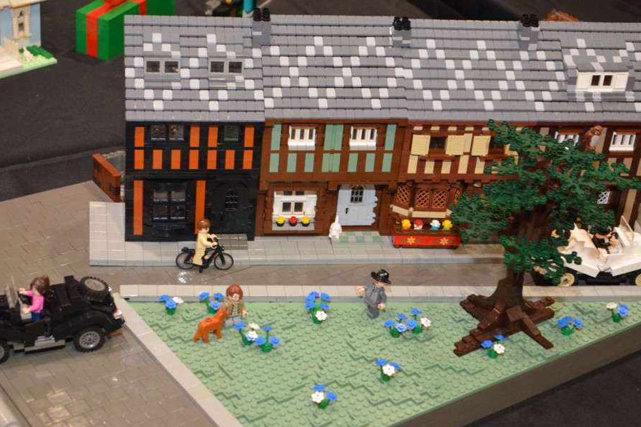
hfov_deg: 28.8
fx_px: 1247
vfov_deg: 19.5
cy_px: 205
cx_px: 325
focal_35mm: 70
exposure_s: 1/60
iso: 3200
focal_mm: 42
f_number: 5.3
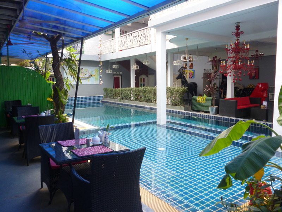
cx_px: 141
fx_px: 228
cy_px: 106
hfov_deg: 63.4
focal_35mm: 28
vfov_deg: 49.7
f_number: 3.1
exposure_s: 1/60
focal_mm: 5
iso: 100
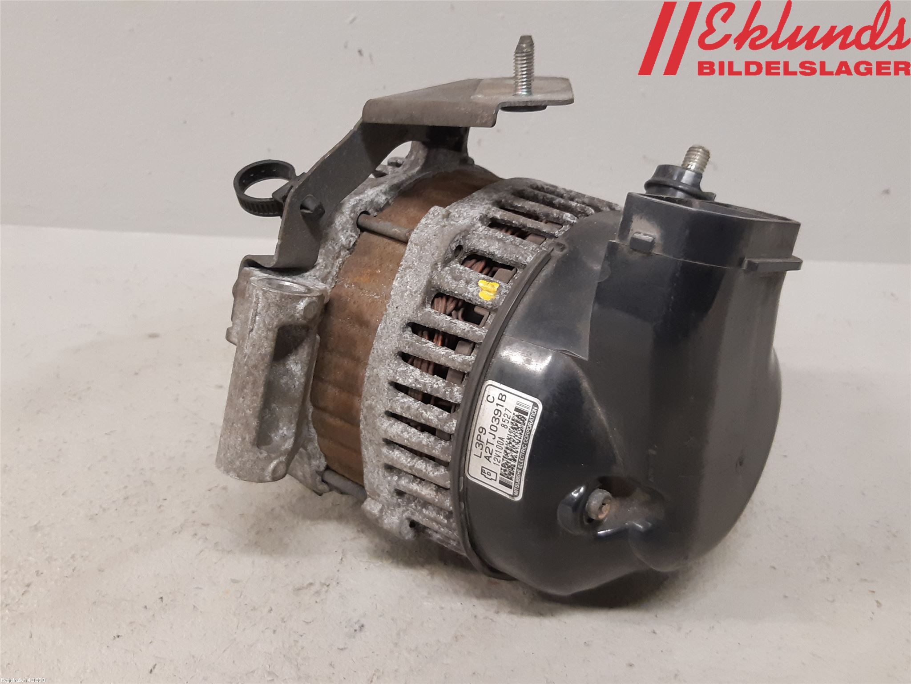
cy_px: 342
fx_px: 684
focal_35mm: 26
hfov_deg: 67.3
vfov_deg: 53.1
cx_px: 456
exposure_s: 1/50
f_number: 1.7
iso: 250
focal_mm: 3.93
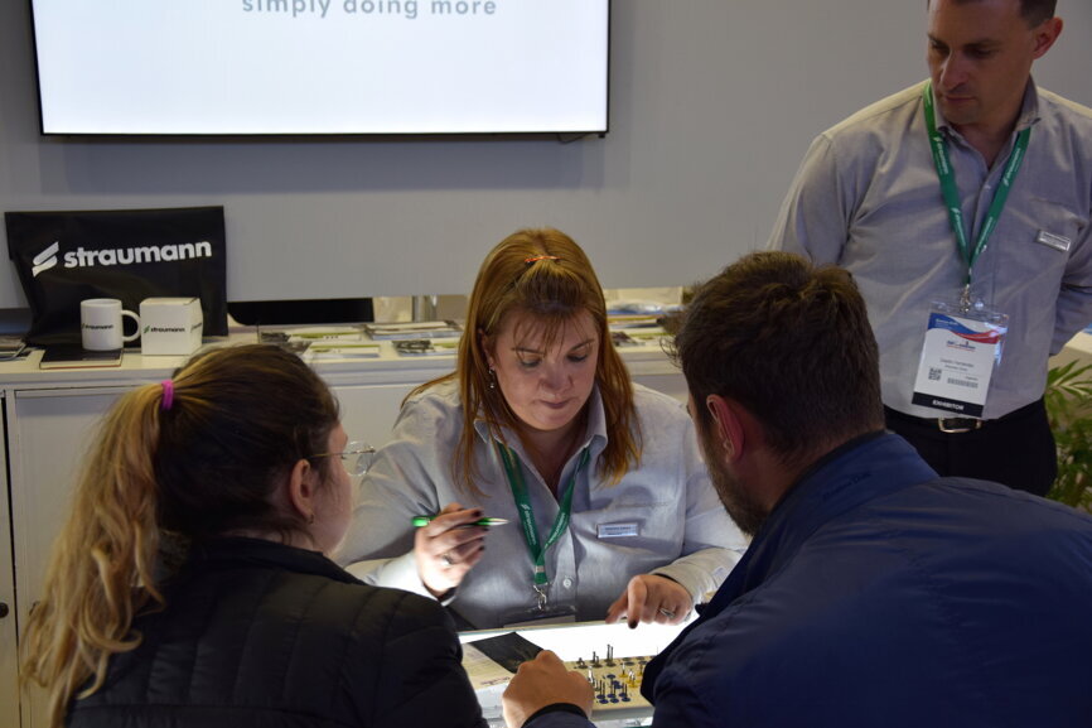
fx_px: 1592
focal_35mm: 52
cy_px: 364
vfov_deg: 25.7
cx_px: 546
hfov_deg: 37.9
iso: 400
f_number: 4.5
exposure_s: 1/60
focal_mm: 35
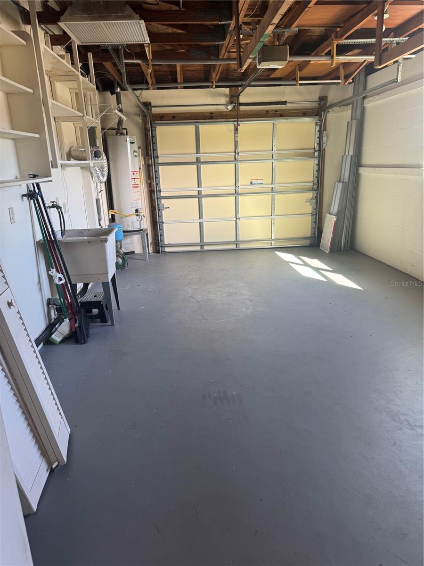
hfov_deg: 56.8
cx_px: 212
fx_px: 392
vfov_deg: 71.6
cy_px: 283
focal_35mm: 24
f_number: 1.78
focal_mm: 6.76
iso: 125
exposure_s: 1/60
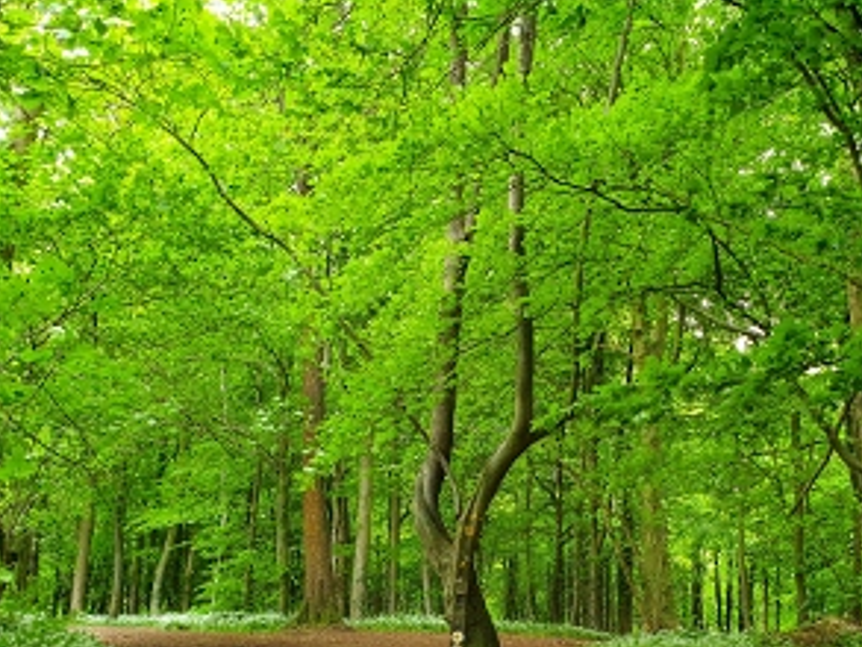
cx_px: 530
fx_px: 996
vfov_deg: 35.2
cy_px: 488
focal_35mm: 40
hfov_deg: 46.4
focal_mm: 4.32
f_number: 2.4
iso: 320
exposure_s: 1/100
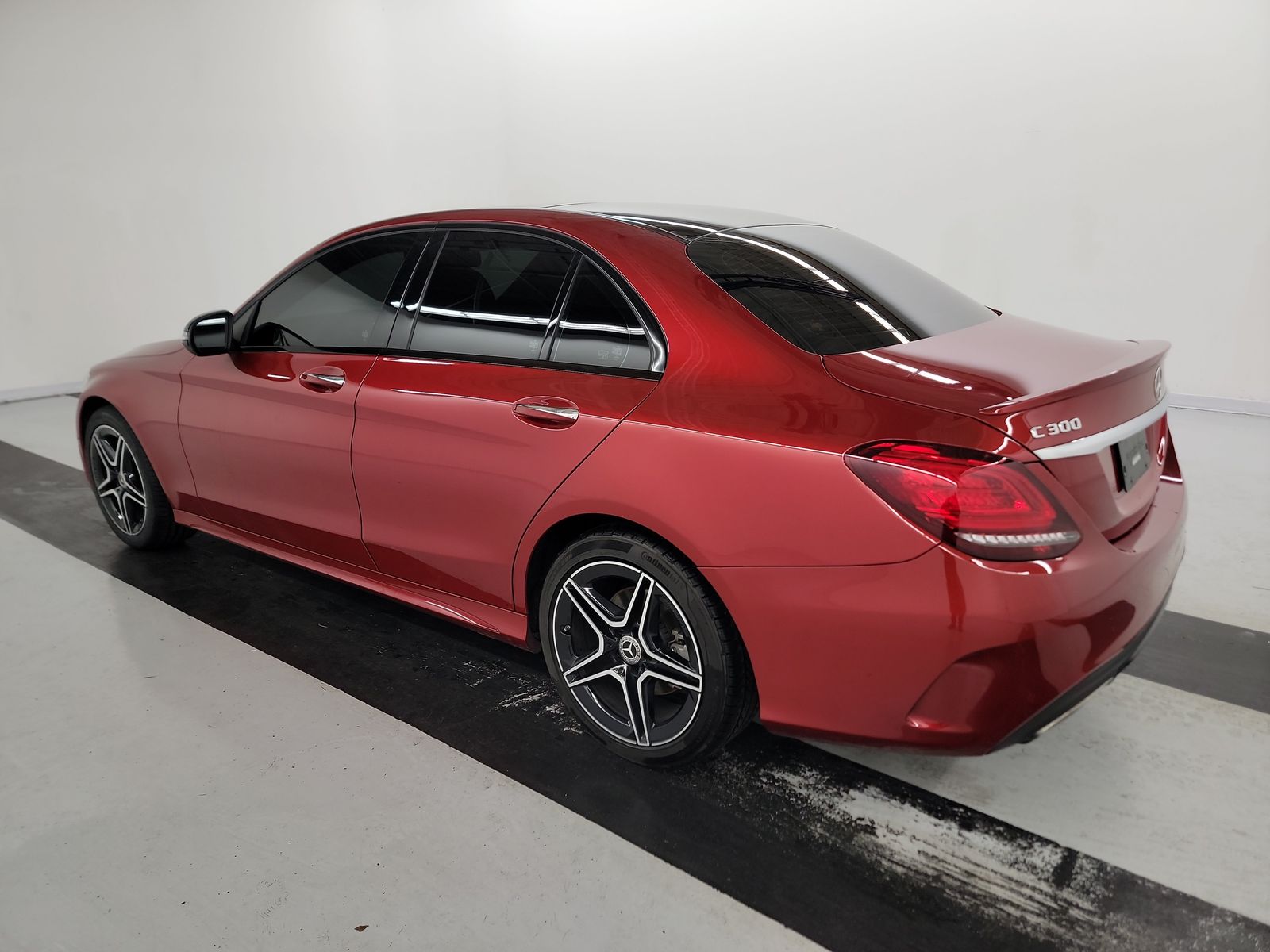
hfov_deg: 71.6
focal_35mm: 24
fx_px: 881
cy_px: 476
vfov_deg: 56.8
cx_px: 635
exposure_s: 1/59
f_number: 1.8
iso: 279
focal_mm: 6.7
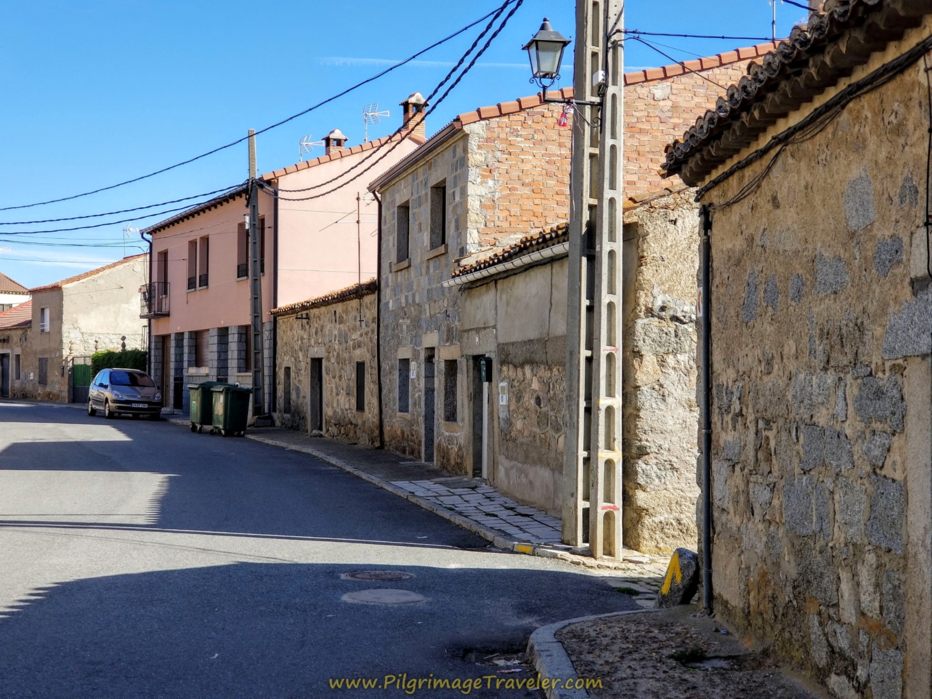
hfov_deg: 36.8
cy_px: 350
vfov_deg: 28.0
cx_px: 466
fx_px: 1400
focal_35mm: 52
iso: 25
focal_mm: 6
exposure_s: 1/546
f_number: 2.4
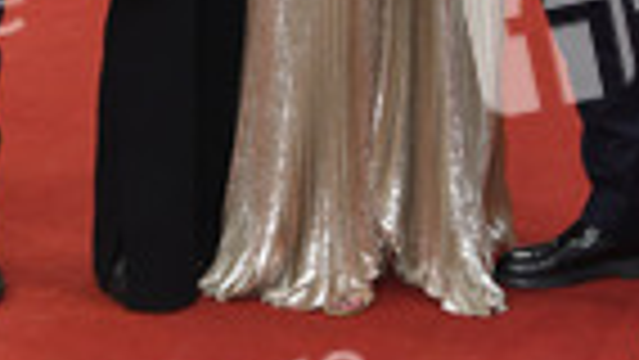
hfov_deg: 15.1
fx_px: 2407
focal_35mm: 142
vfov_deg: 8.3
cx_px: 284
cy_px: -216
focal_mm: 48
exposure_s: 1/160
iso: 800
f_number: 5
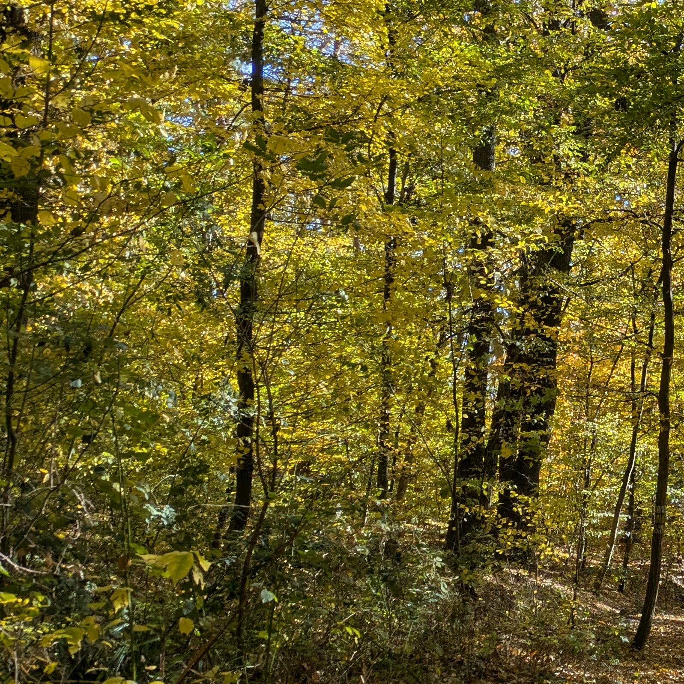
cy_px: 366
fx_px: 1431
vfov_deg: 26.9
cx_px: 860
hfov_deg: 24.0
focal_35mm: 64
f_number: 1.89
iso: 48
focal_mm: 5.43
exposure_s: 1/399
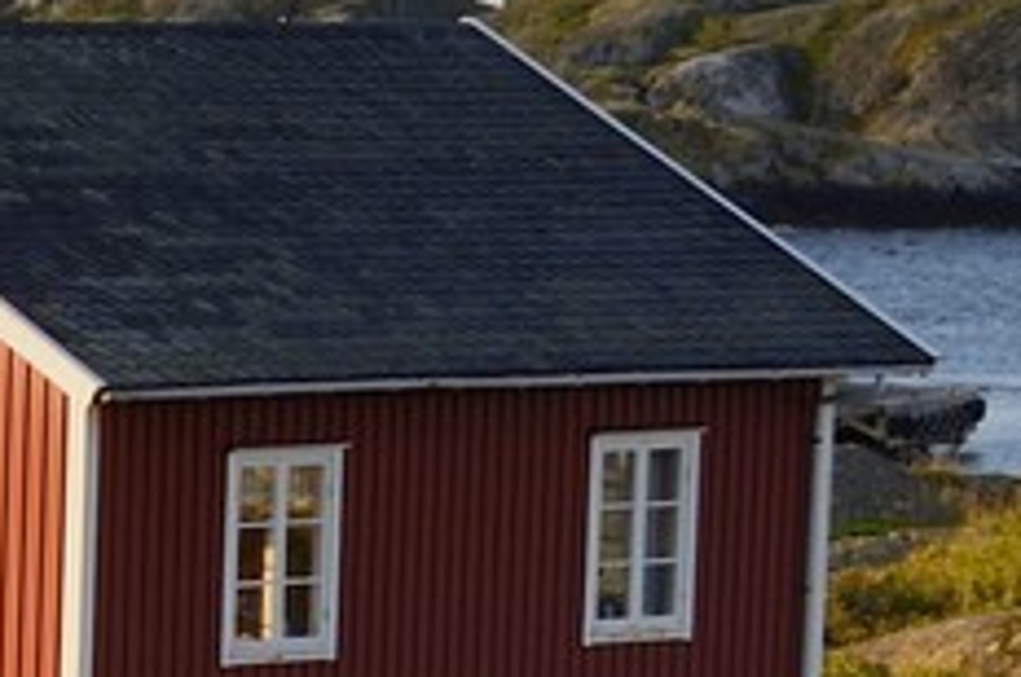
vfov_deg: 5.2
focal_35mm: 262
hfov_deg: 6.8
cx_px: -2398
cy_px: 686
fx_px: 7420
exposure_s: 1/200
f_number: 7.1
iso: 200
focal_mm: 38
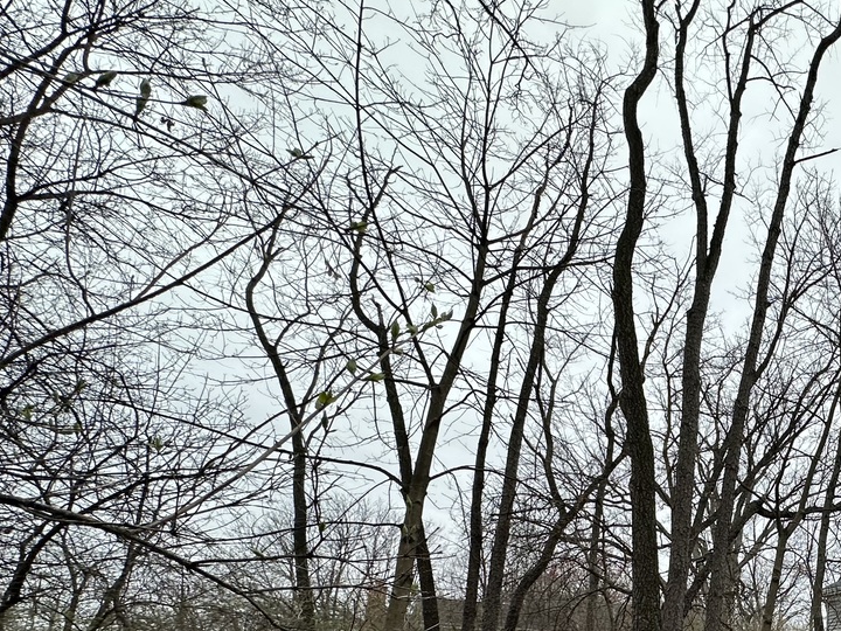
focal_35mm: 28
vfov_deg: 45.0
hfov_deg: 51.3
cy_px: 573
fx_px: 680
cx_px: 836
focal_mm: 2.22
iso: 40
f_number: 2.2
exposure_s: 1/578
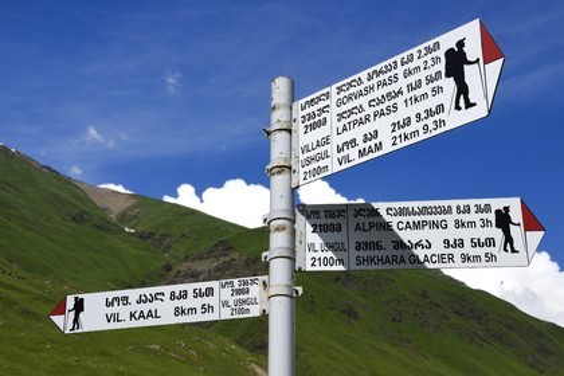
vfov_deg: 27.0
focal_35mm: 50
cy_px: 188
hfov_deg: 39.6
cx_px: 282
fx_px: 783
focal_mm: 50
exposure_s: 1/250
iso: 200
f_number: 16
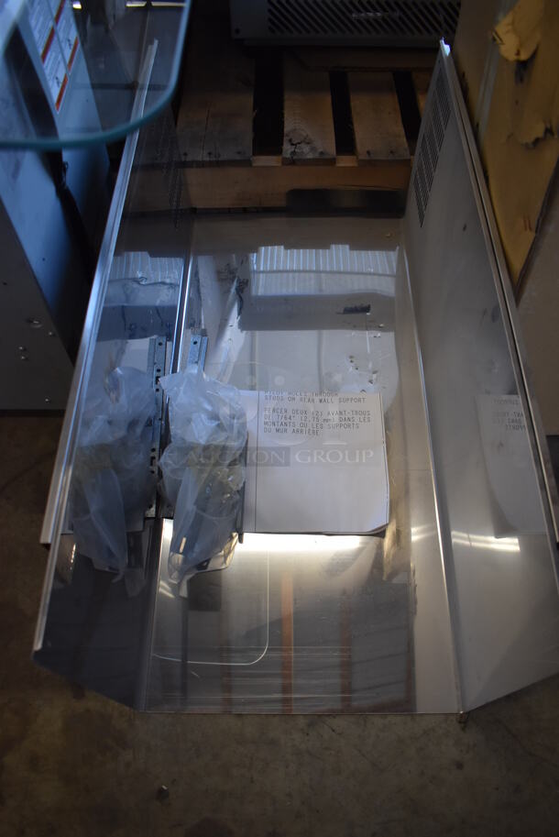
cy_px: 418
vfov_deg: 67.3
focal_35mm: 27
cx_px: 280
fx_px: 628
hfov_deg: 48.0
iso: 800
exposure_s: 1/160
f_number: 3.5
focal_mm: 18
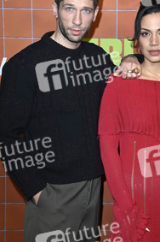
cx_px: 104
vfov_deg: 24.8
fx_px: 548
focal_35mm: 82
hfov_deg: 16.6
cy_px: 115
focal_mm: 58
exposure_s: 1/250
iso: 800
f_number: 5.6
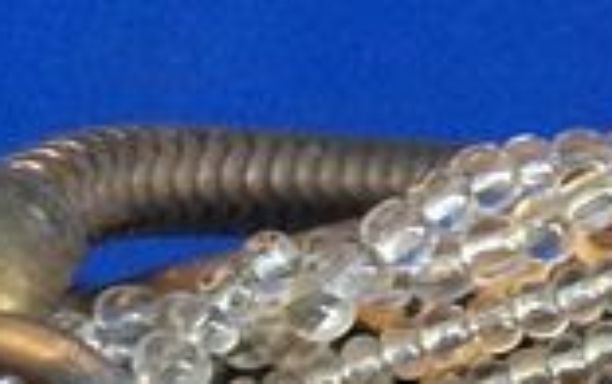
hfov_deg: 9.7
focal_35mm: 177
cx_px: 1679
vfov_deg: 7.4
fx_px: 2956
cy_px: 257
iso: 160
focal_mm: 4.15
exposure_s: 1/30
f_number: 2.2
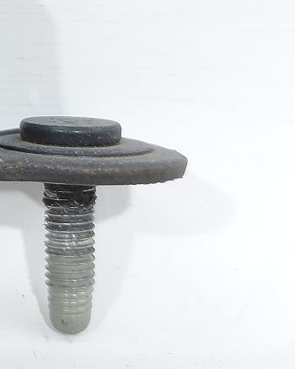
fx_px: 852
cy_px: -8
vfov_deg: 23.3
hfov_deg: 17.4
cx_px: -167
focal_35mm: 78
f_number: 1.8
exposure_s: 1/50
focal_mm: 5.23
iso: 100
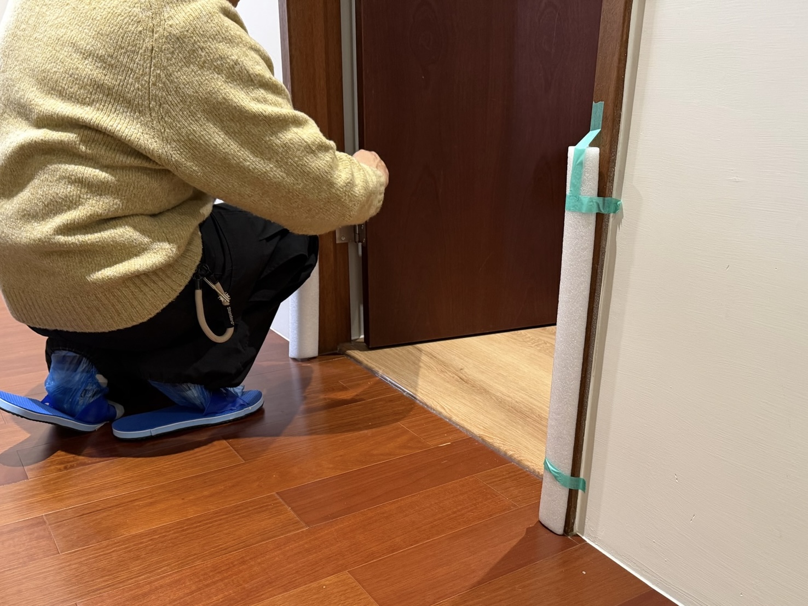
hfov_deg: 71.6
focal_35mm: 24
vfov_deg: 56.8
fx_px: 560
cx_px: 404
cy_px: 303
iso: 320
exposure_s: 1/60
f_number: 1.78
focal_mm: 6.76
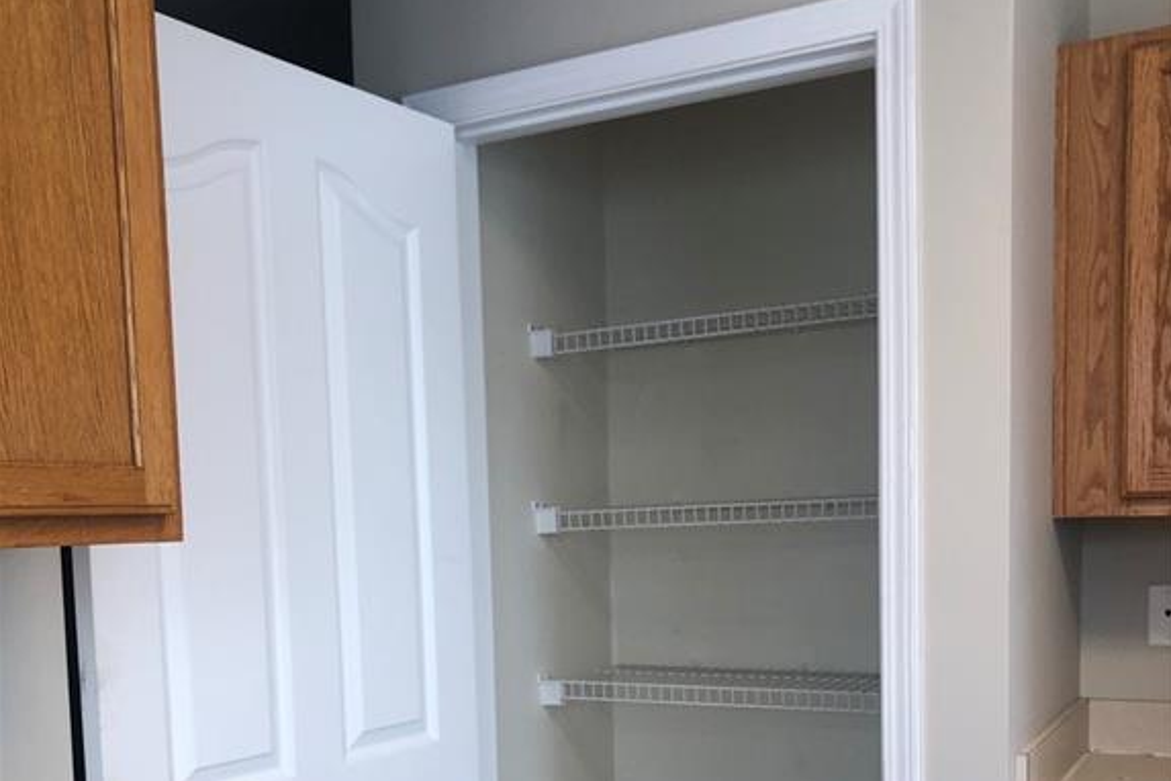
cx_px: 587
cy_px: 646
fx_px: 1268
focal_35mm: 39
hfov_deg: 49.6
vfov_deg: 33.1
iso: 64
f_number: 1.8
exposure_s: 1/120
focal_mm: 3.99
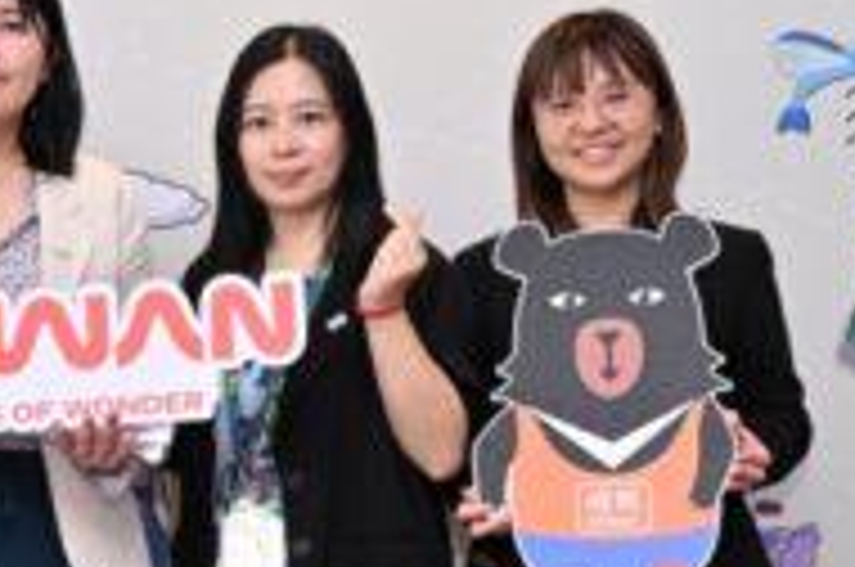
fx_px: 2774
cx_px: -50
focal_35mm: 117
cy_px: 486
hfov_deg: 17.0
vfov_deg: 11.6
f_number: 4
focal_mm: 37
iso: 1600
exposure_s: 1/200
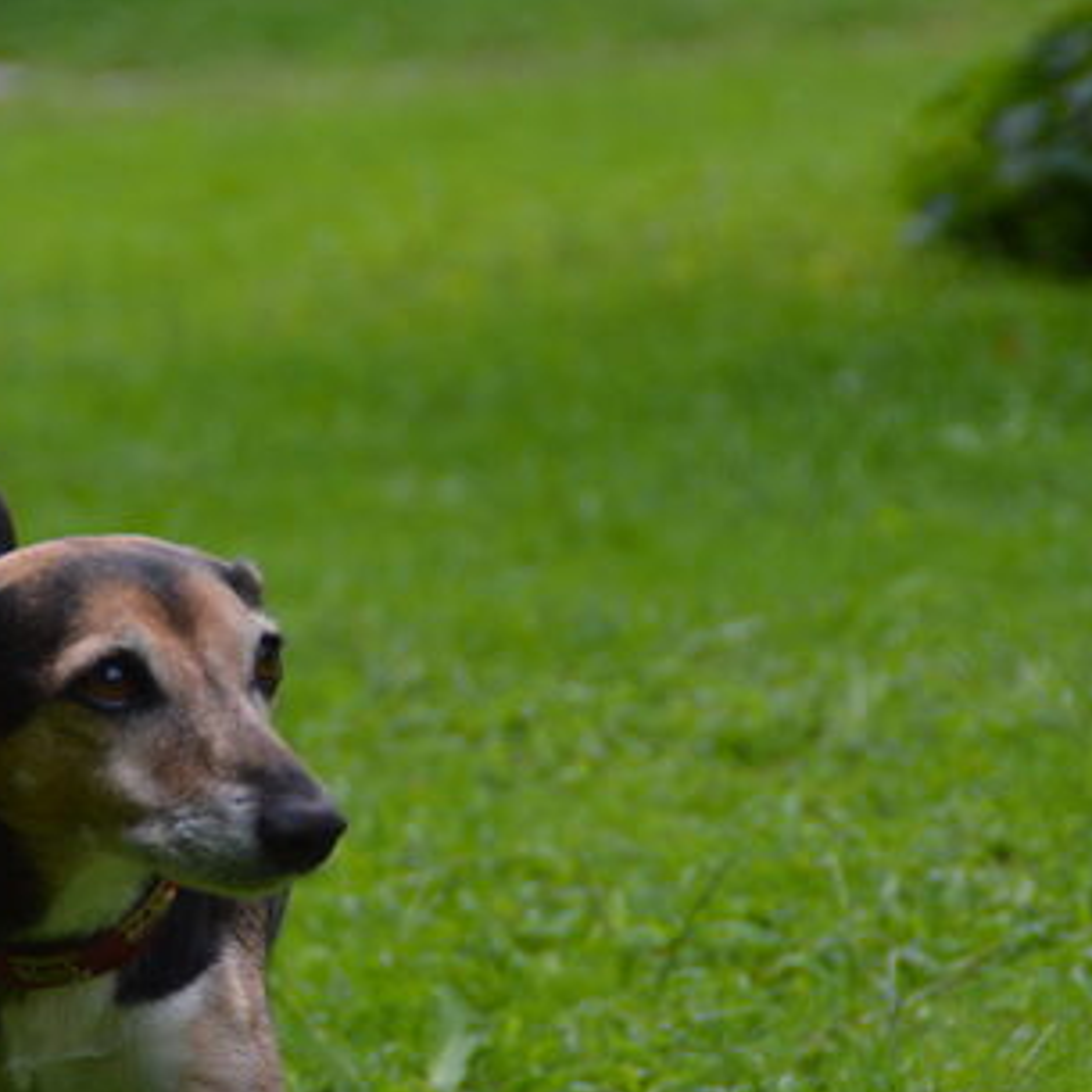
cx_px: 165
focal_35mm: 300
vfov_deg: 5.8
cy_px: 648
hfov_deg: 5.8
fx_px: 10707
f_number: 6
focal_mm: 120
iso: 400
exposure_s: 1/500
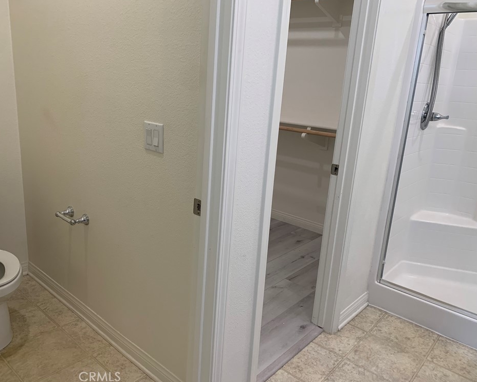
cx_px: 221
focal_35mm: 28
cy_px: 186
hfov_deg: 62.1
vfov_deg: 51.5
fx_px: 395
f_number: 1.8
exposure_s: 1/120
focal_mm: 4.25
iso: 80
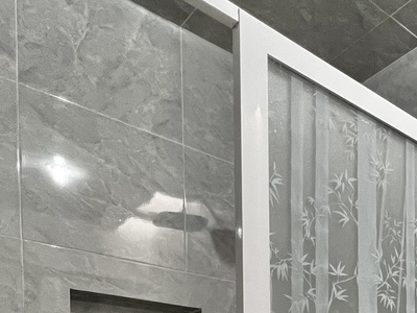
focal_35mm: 39
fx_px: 470
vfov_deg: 28.3
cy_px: 433
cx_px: 457
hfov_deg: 39.4
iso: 250
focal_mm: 1.57
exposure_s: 1/60
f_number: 1.8
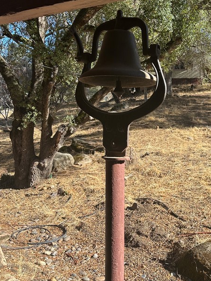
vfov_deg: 45.7
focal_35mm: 41
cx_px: 129
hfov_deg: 35.0
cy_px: 138
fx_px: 333
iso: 80
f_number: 1.78
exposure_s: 1/1812
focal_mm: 6.86
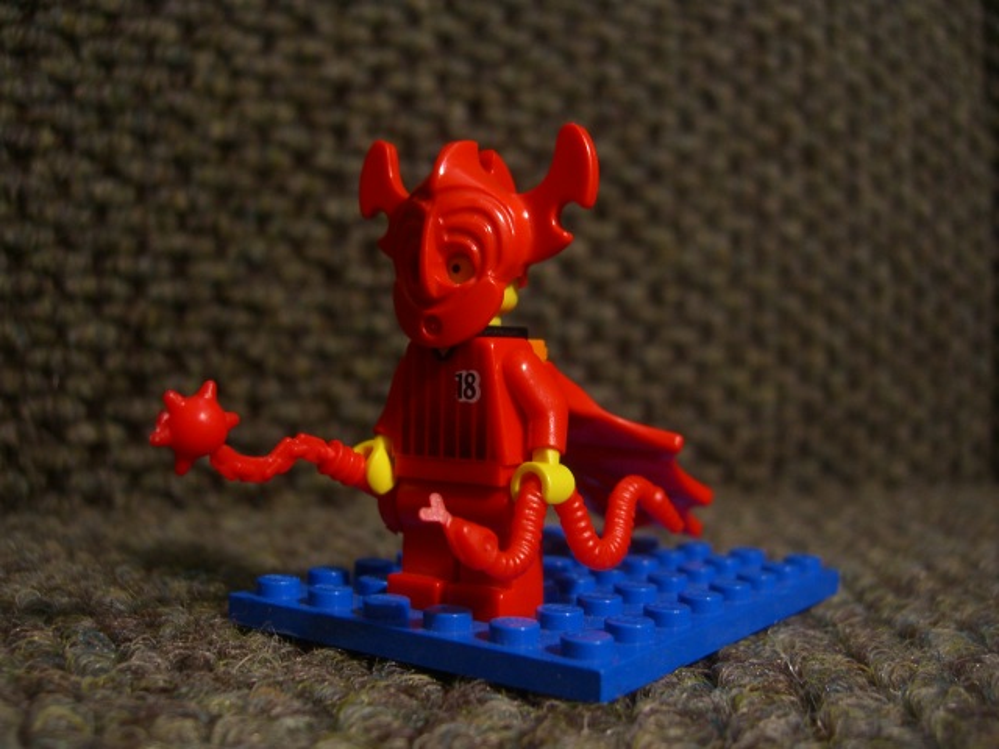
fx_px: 1097
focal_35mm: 38
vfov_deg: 37.7
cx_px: 500
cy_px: 374
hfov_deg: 49.0
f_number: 2.8
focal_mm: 7.9
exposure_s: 1/8
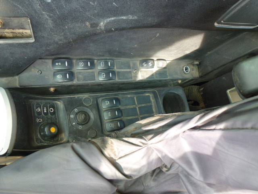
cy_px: 97
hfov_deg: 71.6
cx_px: 129
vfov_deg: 56.8
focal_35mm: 24
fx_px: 179
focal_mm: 4.3
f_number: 3.3
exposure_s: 1/50
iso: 100
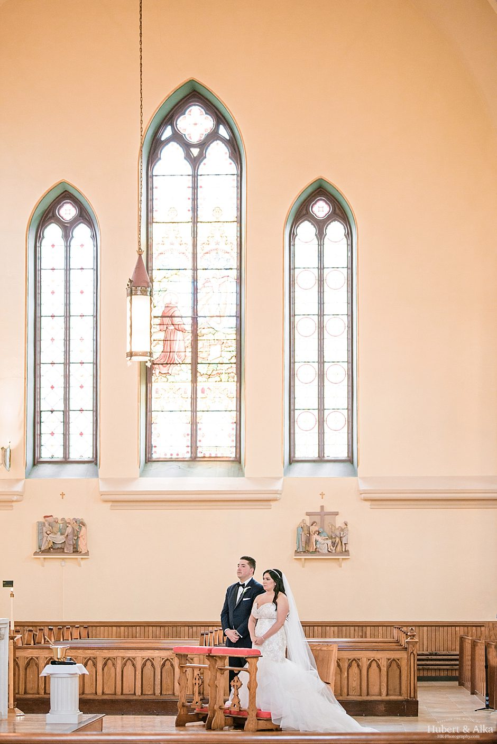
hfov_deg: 19.5
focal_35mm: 70
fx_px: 1448
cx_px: 248
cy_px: 372
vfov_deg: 28.8
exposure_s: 1/160
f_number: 2.8
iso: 1600
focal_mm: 70
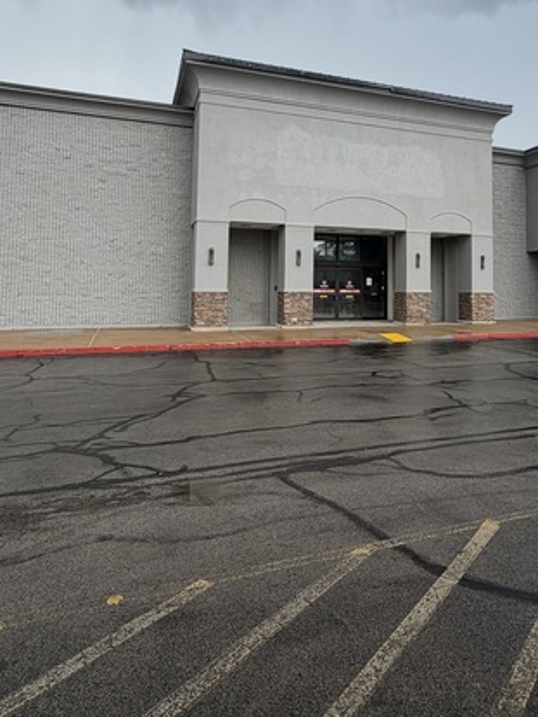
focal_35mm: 27
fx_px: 560
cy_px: 261
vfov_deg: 64.2
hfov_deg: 50.0
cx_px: 379
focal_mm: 2.22
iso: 40
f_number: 2.2
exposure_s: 1/607
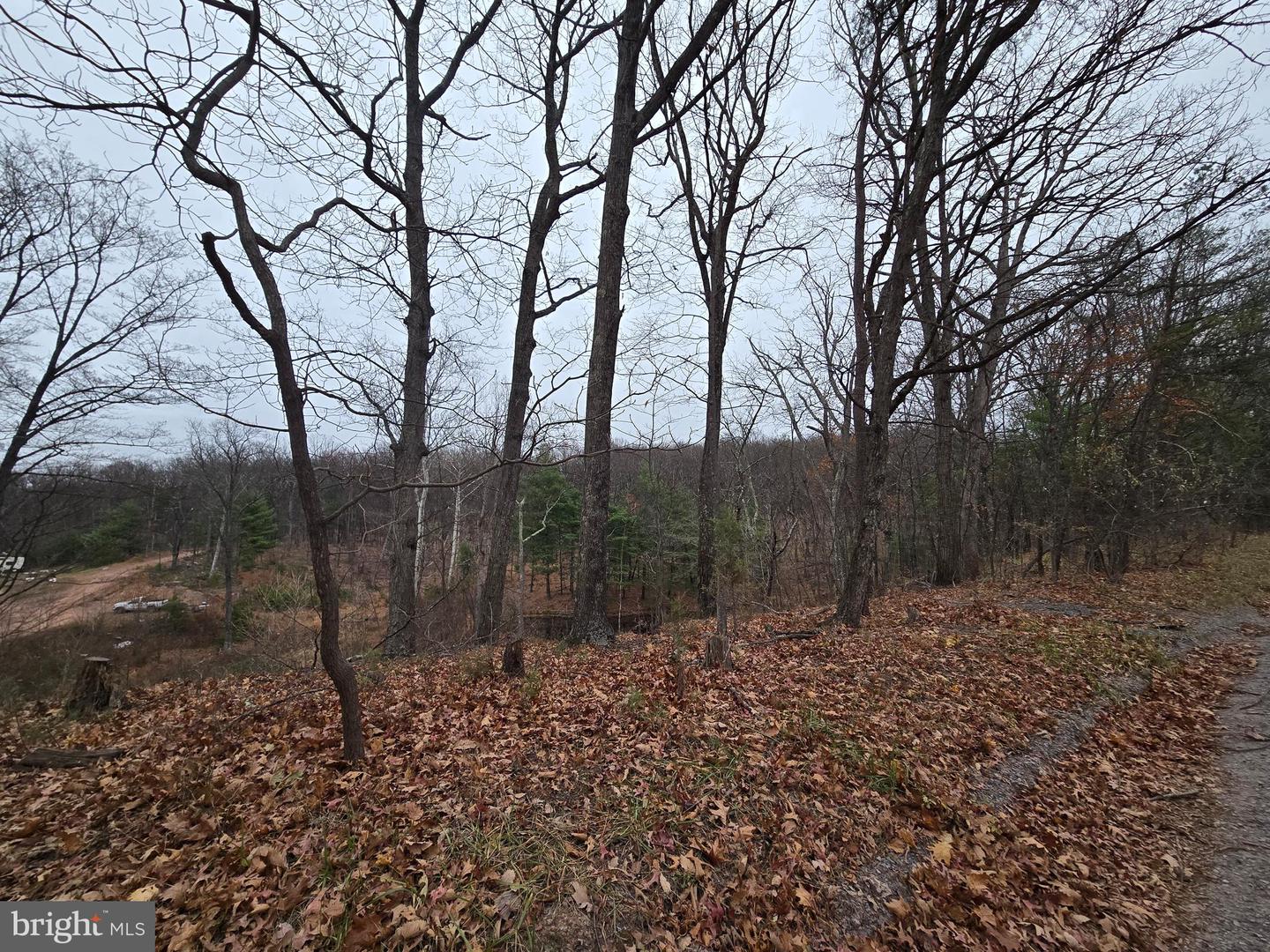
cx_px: 635
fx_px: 477
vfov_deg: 89.9
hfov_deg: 106.2
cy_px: 476
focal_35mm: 13
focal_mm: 2.2
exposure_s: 1/120
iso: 80
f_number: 2.2
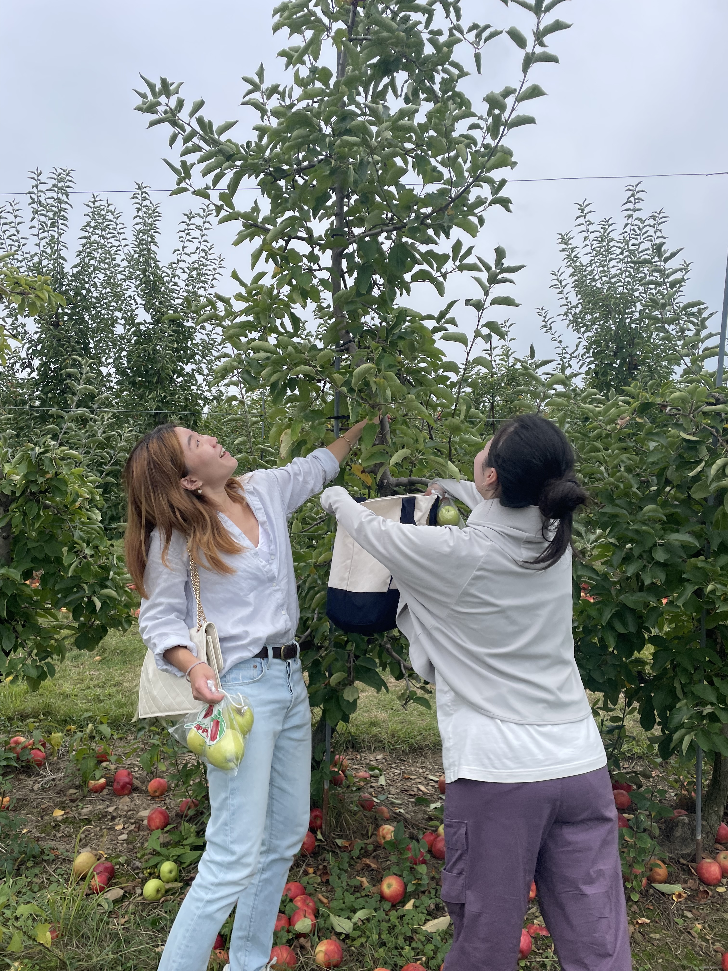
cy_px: 486
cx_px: 364
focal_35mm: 26
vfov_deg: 67.3
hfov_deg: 53.1
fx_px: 729
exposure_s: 1/1531
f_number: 1.6
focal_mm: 4.2
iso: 32
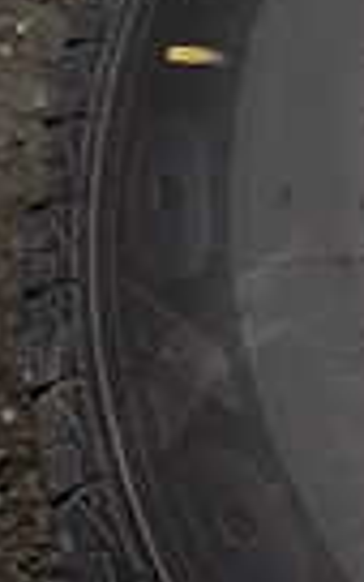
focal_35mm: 117
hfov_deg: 9.5
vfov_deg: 17.8
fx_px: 1857
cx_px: 959
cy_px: 317
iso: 100
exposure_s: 1/200
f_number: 8
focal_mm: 4.5
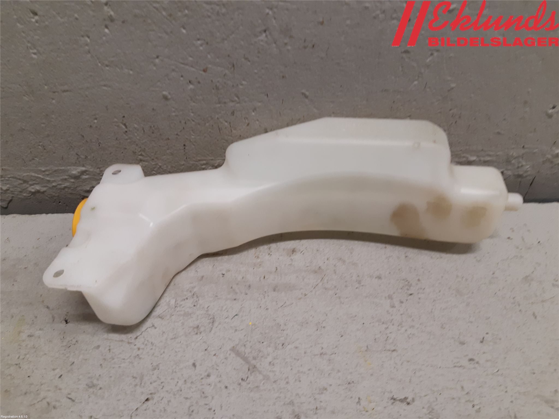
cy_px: 210
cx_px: 280
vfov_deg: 53.1
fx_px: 420
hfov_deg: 67.3
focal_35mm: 26
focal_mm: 3.93
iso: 125
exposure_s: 1/50
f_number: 1.7
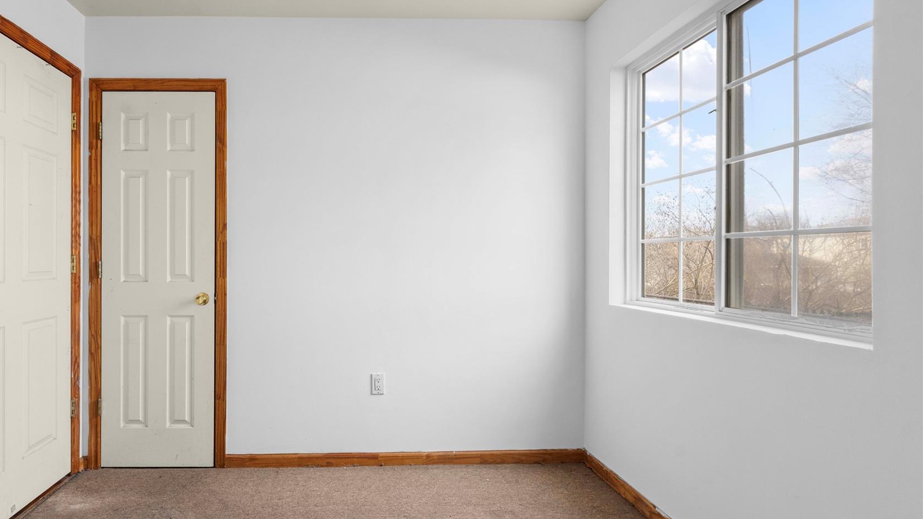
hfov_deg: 91.1
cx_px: 357
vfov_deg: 60.9
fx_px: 441
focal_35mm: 18
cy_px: 280
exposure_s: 1/80
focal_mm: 14
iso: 800
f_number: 9
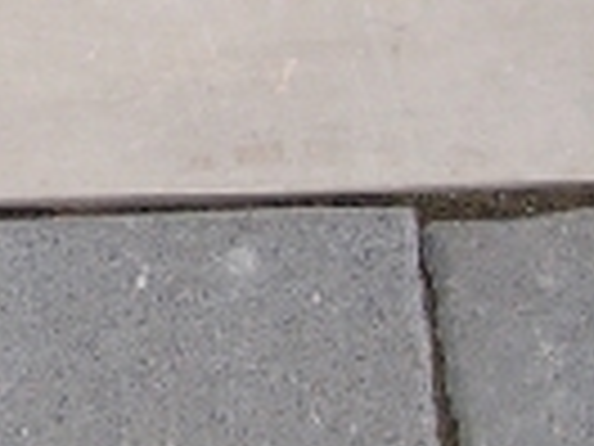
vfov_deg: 6.9
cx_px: -202
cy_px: -198
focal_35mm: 214
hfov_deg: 9.1
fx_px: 3672
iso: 50
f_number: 2.8
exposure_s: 1/500
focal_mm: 7.8
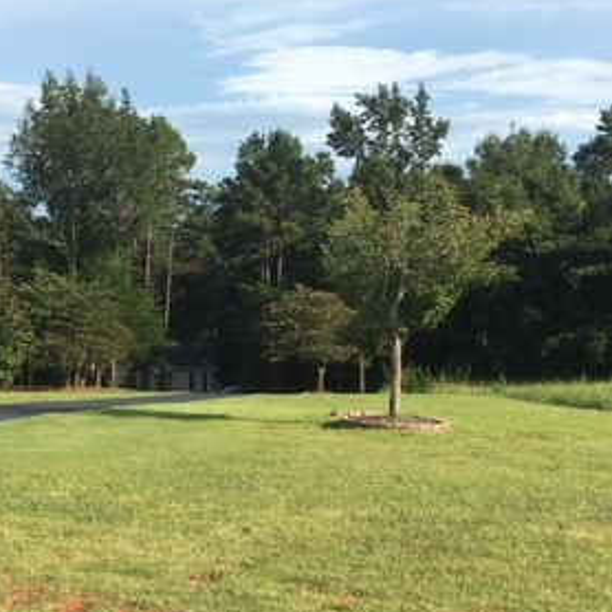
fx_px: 1180
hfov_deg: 28.8
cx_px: 189
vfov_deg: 29.1
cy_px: 293
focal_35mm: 59
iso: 25
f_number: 2.2
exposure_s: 1/1068
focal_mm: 4.15
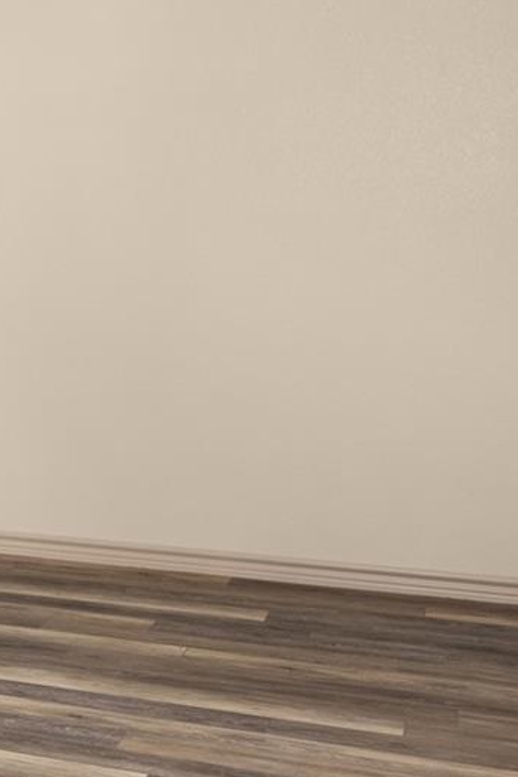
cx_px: -557
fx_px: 1619
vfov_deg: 26.8
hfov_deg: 14.6
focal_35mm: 75
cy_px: 228
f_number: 8
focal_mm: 19
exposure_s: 1/160
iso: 400
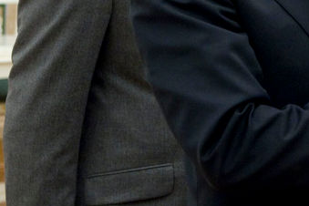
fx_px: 1880
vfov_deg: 6.3
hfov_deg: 9.1
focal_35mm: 219
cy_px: -5
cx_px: 489
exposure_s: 1/125
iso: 1600
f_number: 4.5
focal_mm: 58
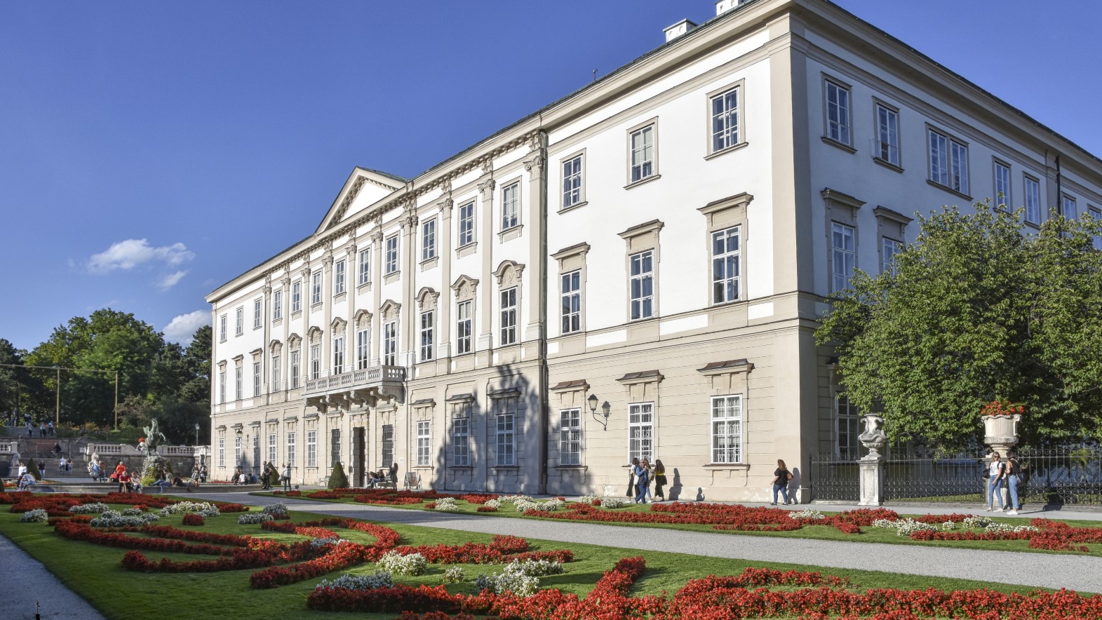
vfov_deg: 42.1
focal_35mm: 28
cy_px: 335
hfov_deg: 68.8
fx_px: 805
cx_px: 560
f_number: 10
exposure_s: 1/400
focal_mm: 17
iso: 200
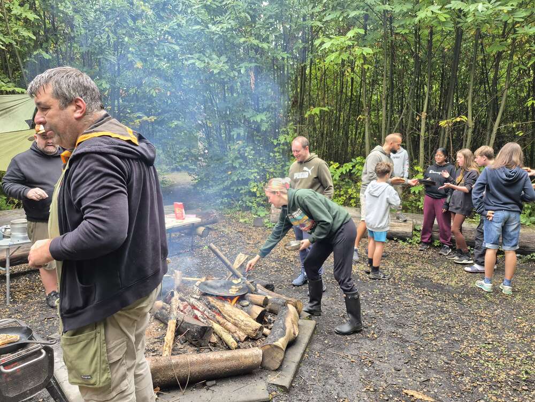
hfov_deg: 73.9
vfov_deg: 58.9
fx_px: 355
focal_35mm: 23
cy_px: 201
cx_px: 268
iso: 160
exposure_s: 1/100
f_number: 1.8
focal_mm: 5.4
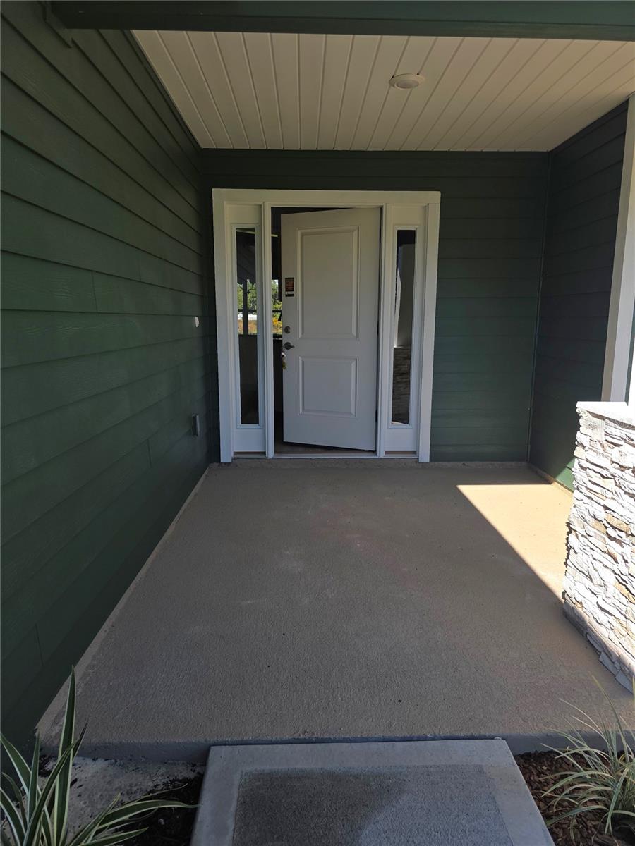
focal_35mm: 23
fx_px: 563
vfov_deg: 73.9
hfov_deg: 58.9
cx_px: 318
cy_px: 423
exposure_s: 1/500
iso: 12
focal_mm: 6.3
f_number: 1.7
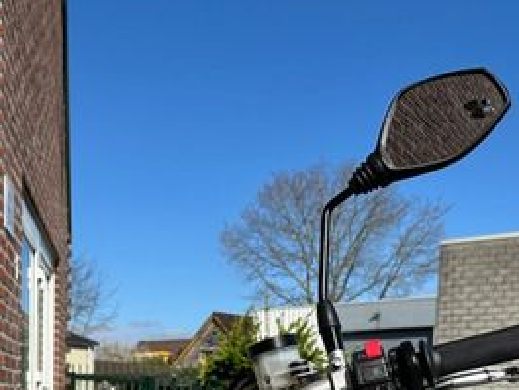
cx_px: 131
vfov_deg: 23.4
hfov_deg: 32.6
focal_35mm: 58
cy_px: 451
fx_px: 870
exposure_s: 1/5525
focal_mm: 6.86
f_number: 1.78
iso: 80
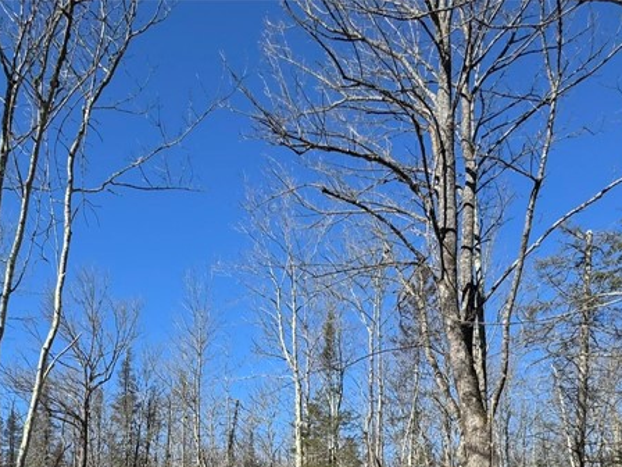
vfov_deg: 36.3
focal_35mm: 32
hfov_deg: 56.2
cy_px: 532
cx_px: 237
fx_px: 575
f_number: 2.2
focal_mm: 2.22
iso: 50
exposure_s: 1/1299
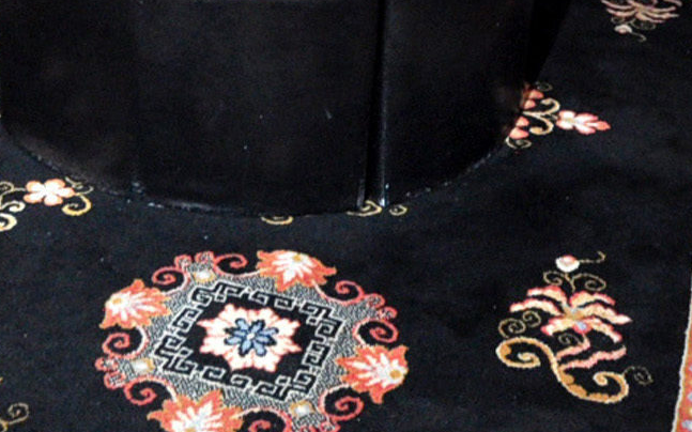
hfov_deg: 27.3
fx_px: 1419
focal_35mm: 75
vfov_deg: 13.5
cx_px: 260
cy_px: -550
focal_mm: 11
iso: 800
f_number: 5
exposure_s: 1/20
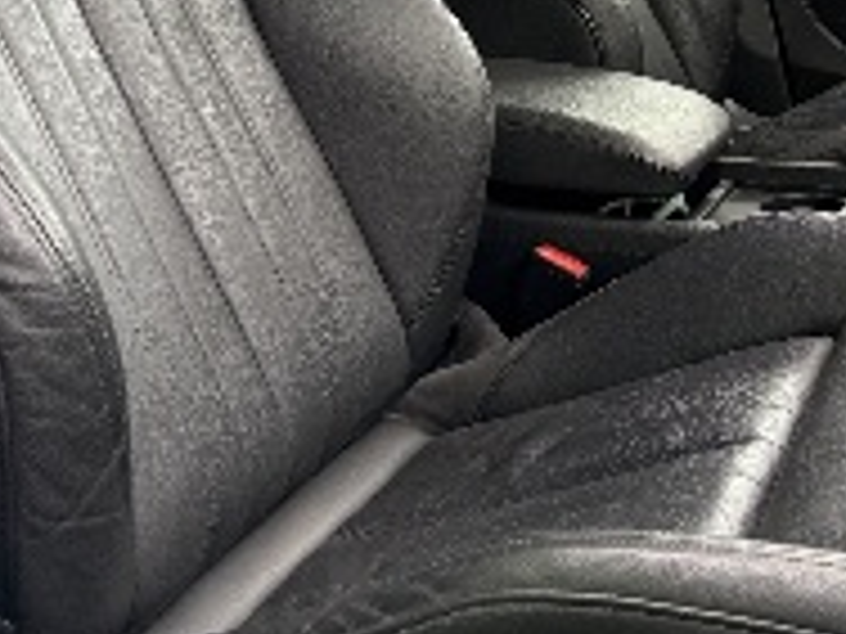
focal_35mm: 53
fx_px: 1295
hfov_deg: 35.5
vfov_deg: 26.0
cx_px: 621
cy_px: -9
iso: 640
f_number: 1.78
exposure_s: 1/50
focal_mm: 6.76
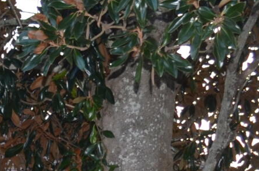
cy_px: 413
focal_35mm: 181
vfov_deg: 7.1
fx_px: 1299
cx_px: -163
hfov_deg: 10.8
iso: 280
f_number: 3.5
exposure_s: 1/125
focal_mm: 18
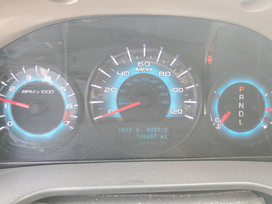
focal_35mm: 26
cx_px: 136
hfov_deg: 67.3
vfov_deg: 53.1
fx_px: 204
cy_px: 102
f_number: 1.5
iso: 98
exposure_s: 1/50
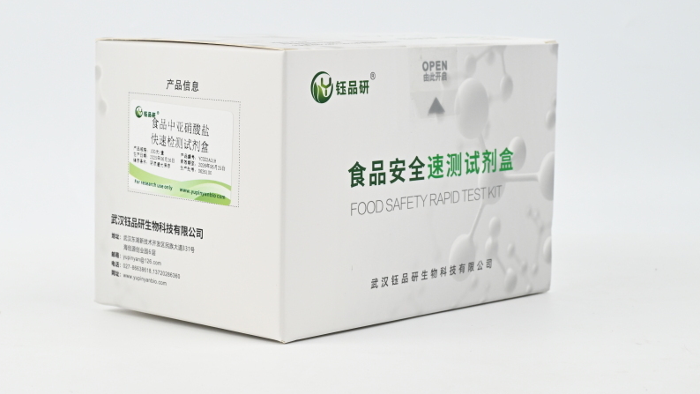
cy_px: 169
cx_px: 313
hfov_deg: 23.9
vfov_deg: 13.6
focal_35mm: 89
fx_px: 1652
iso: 800
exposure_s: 1/160
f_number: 11
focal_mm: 50
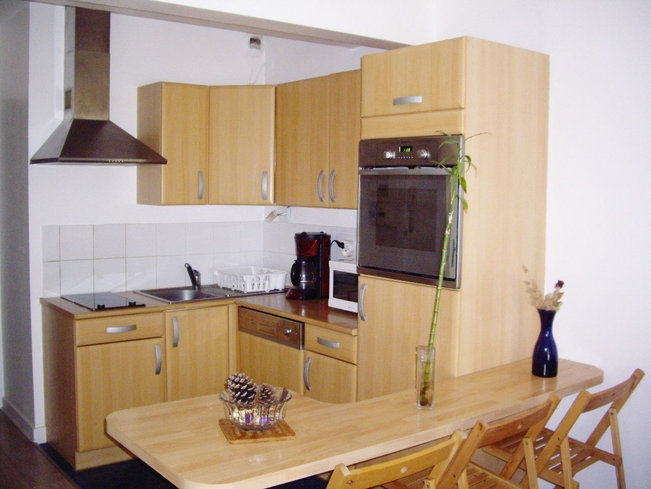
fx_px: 715
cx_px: 326
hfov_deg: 49.0
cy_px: 244
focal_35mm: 38
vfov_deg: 37.7
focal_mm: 7.9
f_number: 2.8
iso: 400
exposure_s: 1/40
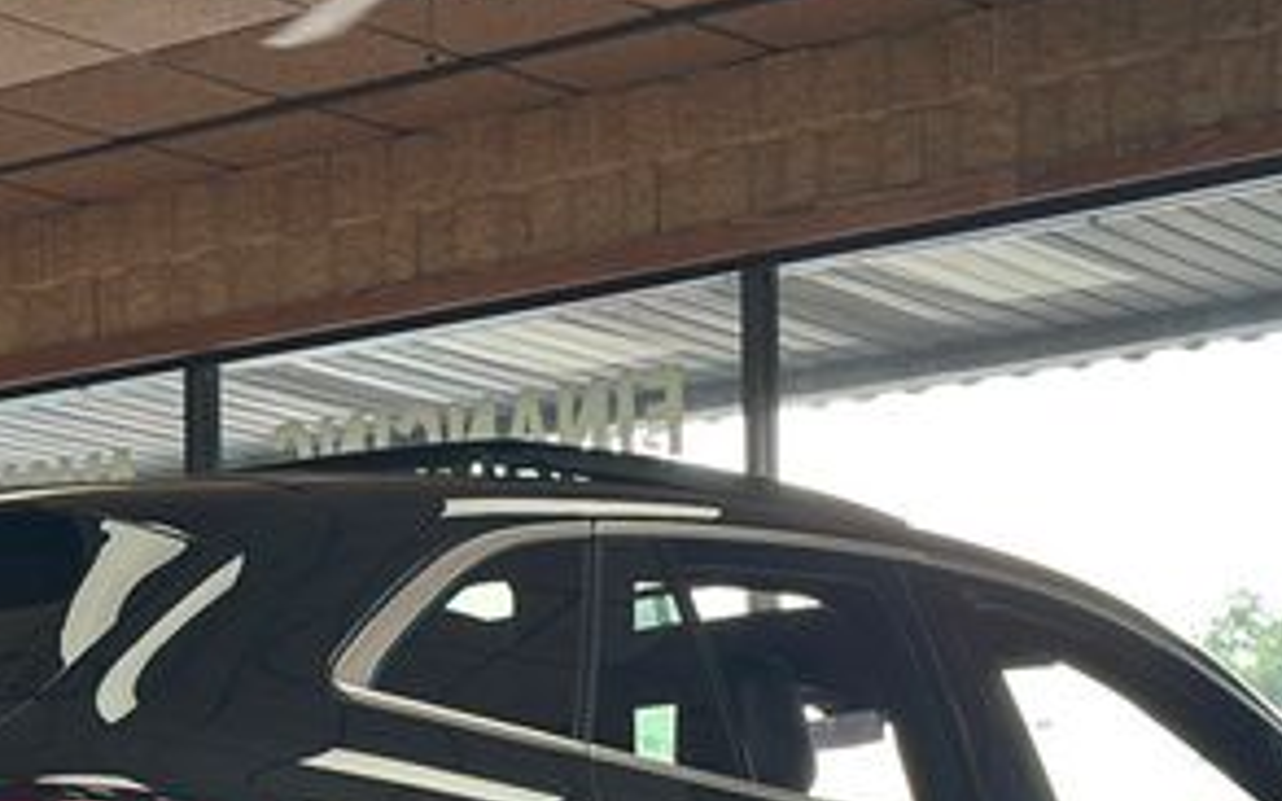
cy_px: 985
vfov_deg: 11.5
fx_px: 3877
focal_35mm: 111
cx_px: 416
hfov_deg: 18.7
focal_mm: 6.86
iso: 80
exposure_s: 1/188
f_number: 1.78
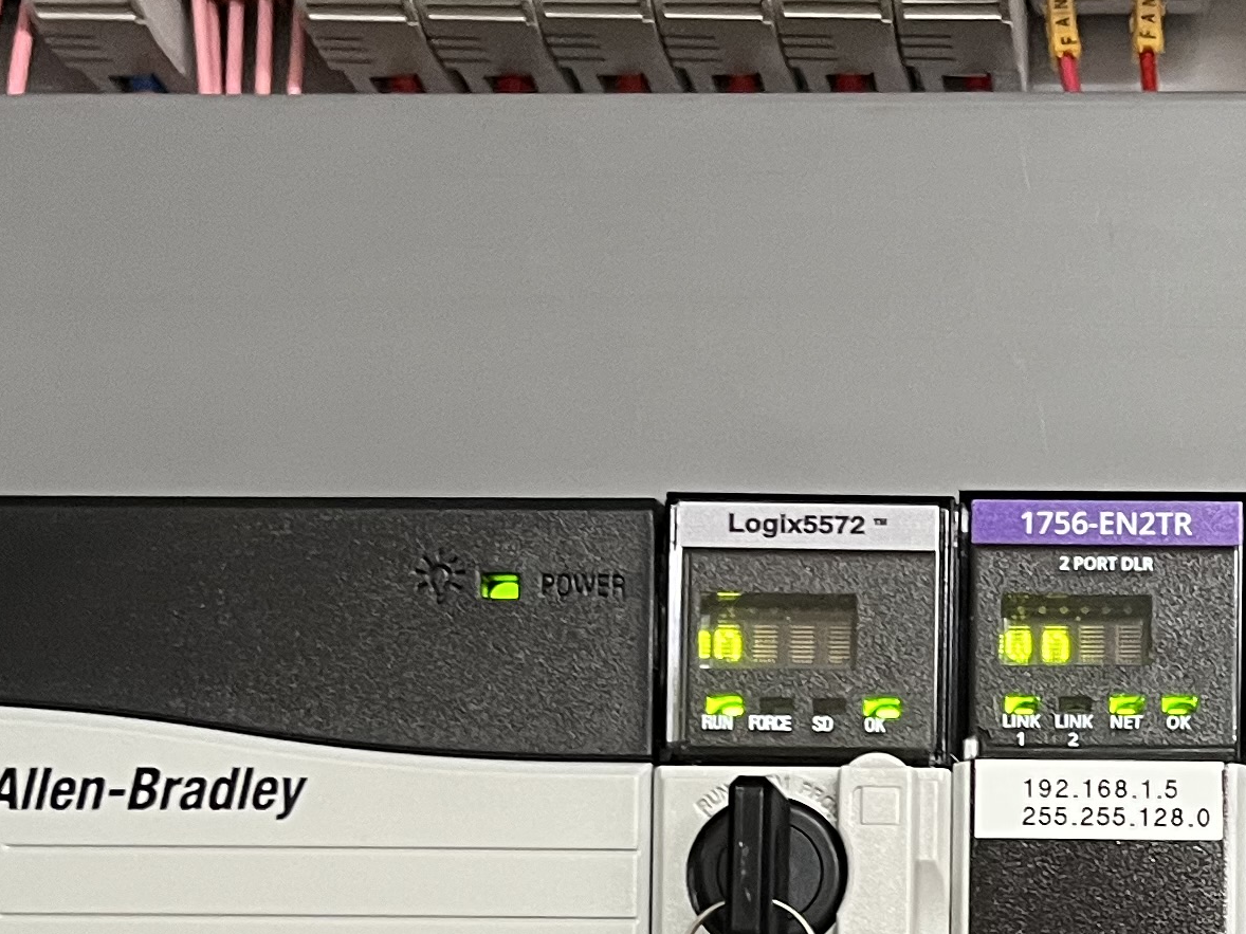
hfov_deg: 21.4
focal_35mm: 89
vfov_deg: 15.8
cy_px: 1175
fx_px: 3203
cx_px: 1183
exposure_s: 1/50
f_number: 1.6
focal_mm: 5.1
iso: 200
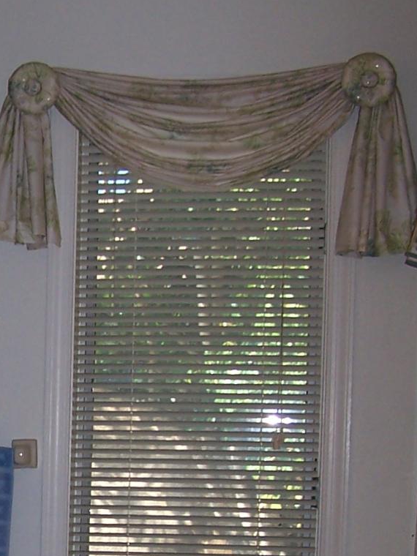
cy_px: 519
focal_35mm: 100
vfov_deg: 19.2
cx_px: -98
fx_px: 1606
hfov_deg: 14.3
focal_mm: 6.3
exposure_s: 1/60
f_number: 2.8
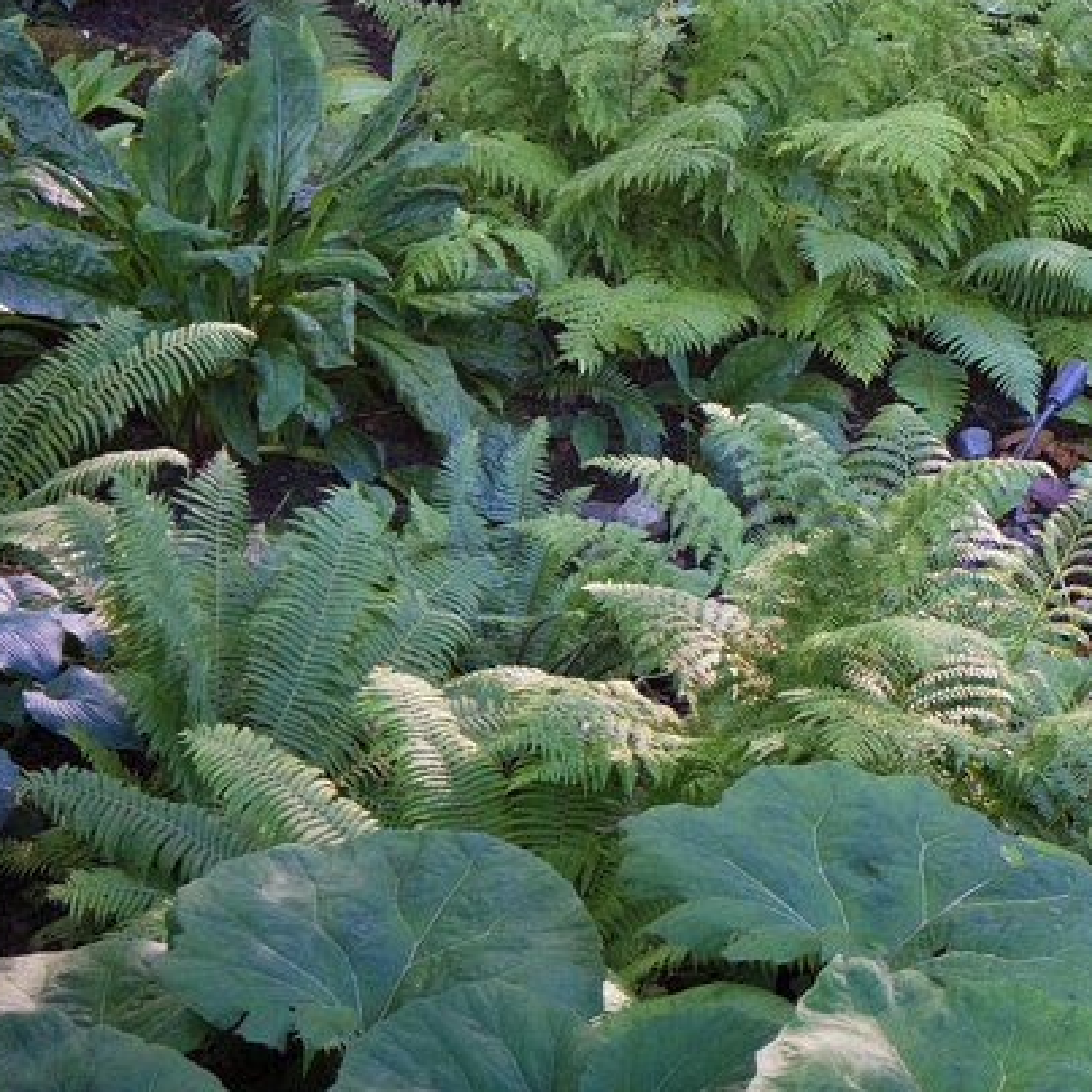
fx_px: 6246
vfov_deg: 10.0
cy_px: 173
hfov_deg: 9.7
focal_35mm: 175
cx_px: 1695
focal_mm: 65
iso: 2800
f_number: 4
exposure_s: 1/125
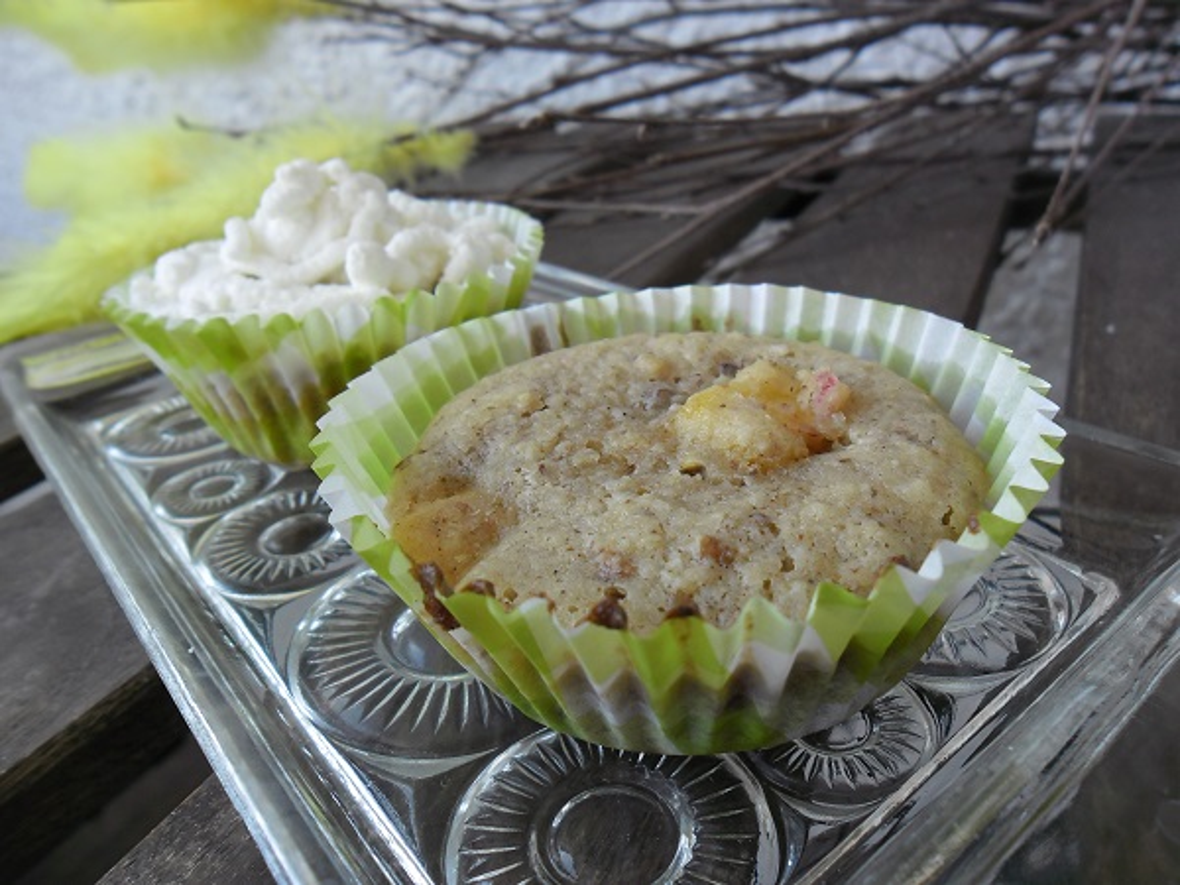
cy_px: 442
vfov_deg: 51.4
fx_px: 920
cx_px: 590
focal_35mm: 27
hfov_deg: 65.3
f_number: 3.5
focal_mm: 4.9
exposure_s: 1/90
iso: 100
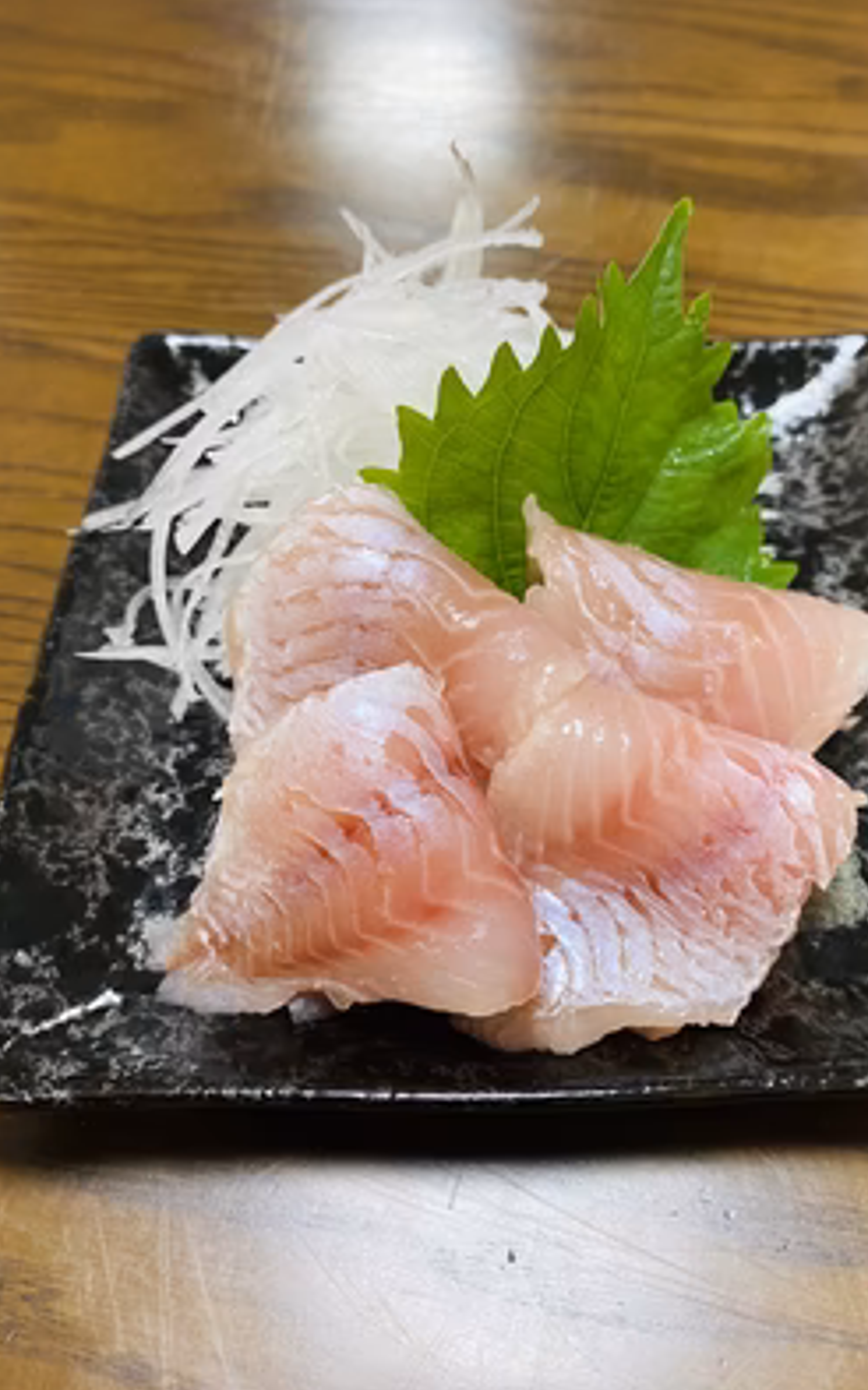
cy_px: 695
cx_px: 498
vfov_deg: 66.5
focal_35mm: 28
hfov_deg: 44.4
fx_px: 1061
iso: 160
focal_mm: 4.25
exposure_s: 1/60
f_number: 1.8
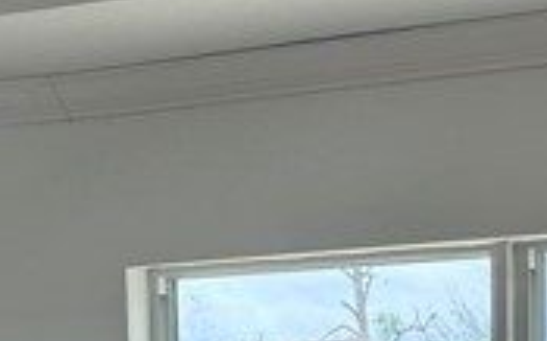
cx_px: 419
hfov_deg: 14.0
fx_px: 2219
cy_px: 726
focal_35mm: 149
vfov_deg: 8.3
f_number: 1.78
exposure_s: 1/456
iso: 100
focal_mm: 6.76
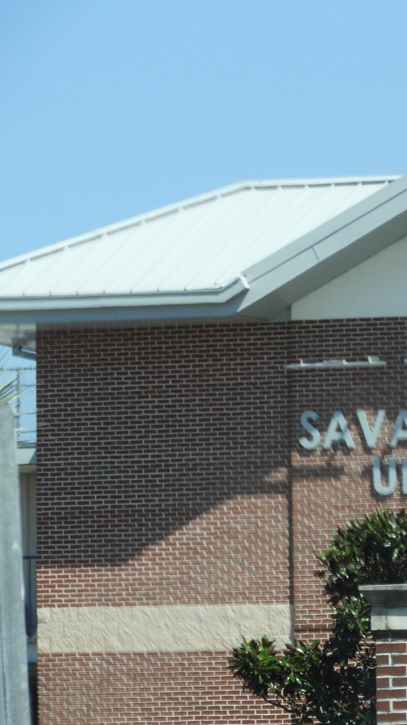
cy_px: 362
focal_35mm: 524
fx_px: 10058
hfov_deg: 2.3
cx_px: 443
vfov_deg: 4.1
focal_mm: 64.5
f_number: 5.6
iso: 100
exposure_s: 1/320
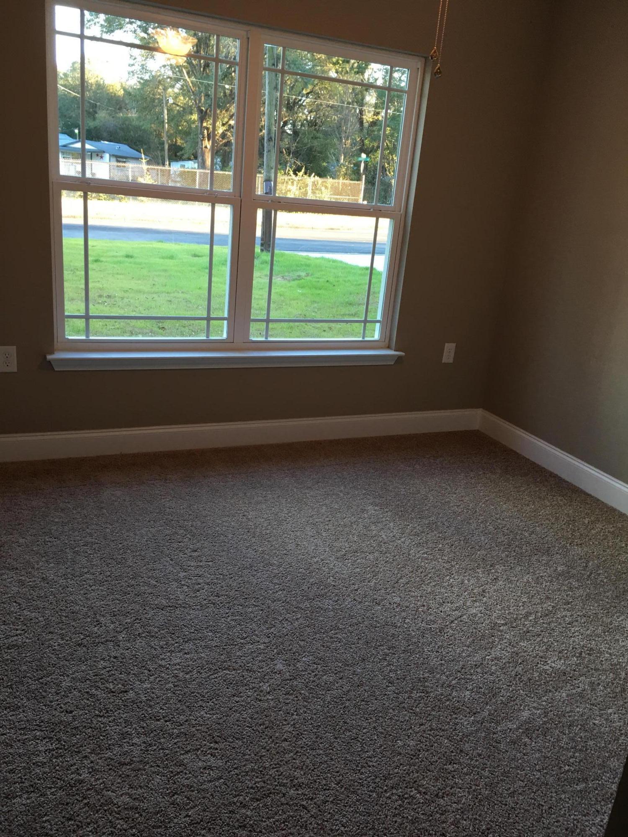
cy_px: 418
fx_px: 701
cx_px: 314
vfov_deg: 61.7
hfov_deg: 48.2
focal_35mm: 29
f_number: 2.2
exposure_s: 1/15
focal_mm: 4.15
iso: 25
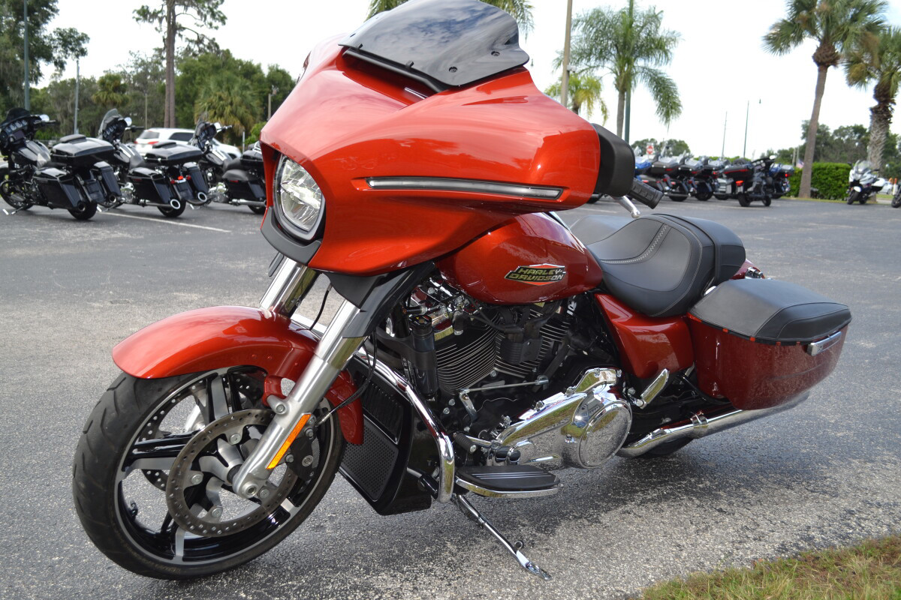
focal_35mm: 36
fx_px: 901
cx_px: 450
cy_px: 300
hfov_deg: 53.1
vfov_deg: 36.9
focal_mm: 24
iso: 100
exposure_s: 1/200
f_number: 5.6
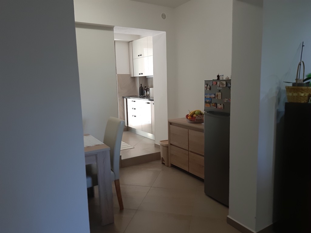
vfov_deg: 51.4
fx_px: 243
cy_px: 116
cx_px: 156
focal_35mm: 27
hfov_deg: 65.3
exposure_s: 1/25
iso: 64
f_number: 1.7
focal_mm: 3.93
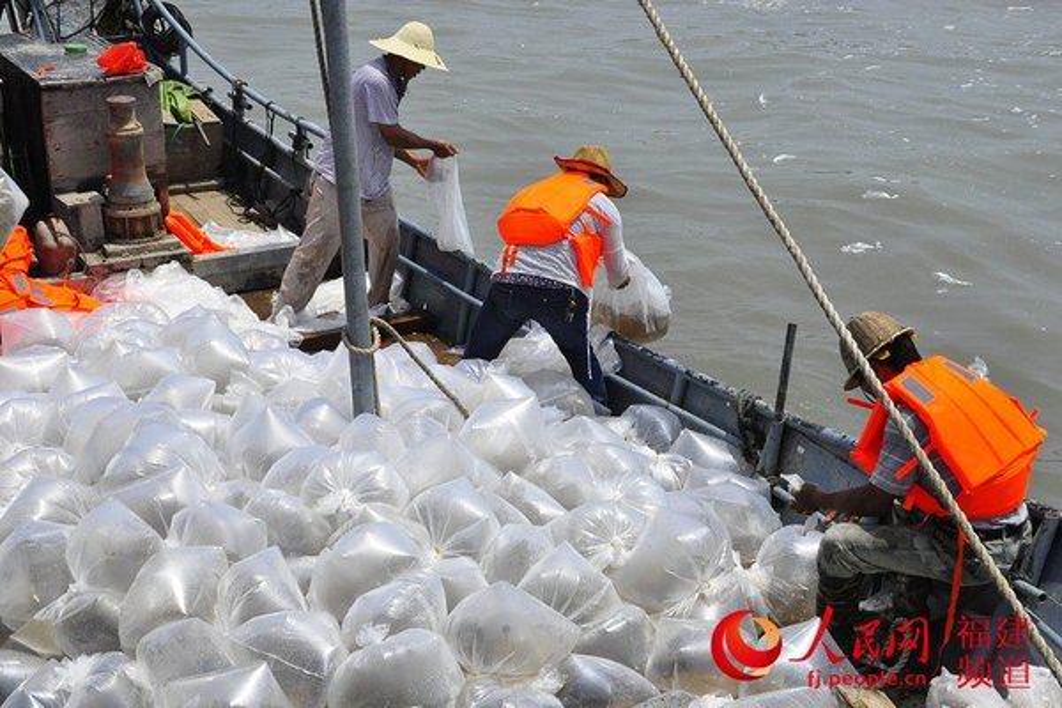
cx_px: 531
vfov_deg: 28.1
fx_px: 1416
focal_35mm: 48
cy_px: 354
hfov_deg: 41.1
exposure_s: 1/1250
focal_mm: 32
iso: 1000
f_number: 18
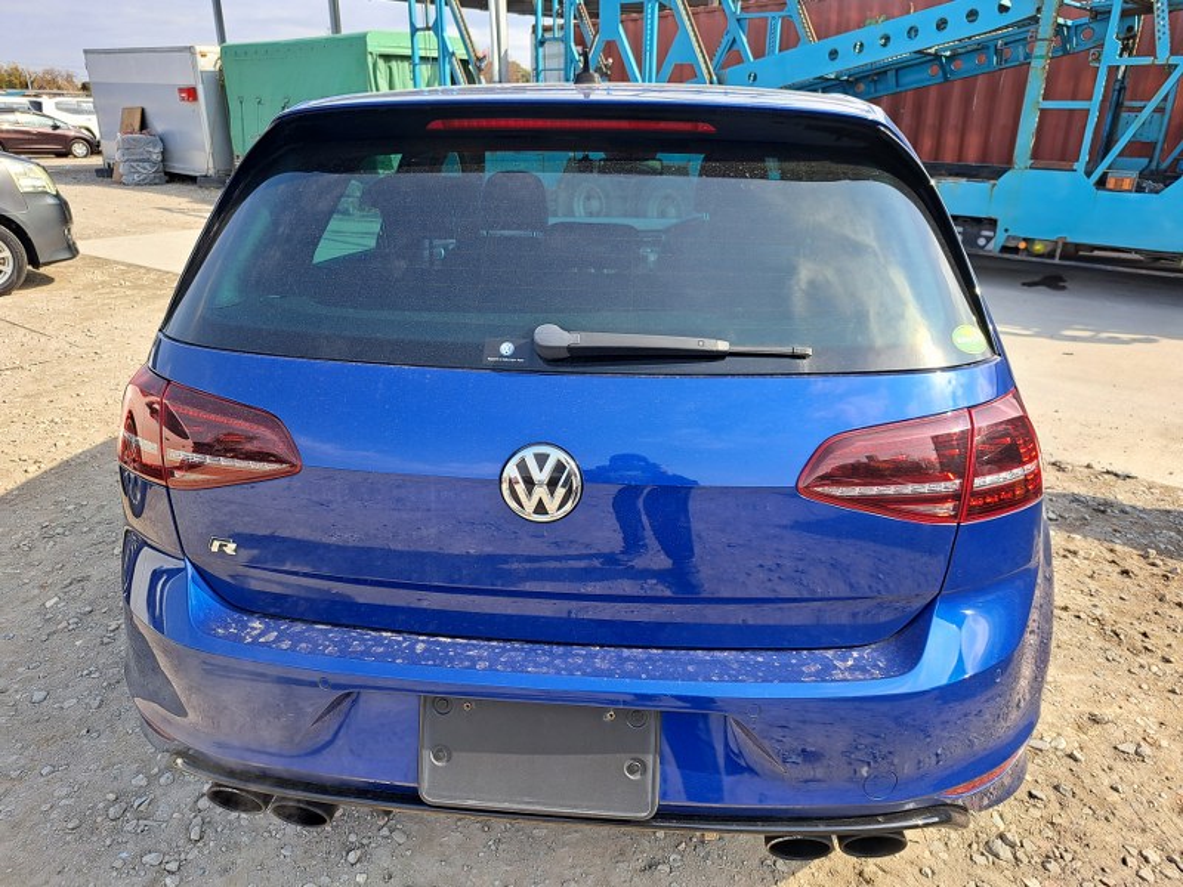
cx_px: 592
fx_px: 820
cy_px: 444
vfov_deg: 56.8
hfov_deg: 71.6
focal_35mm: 24
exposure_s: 1/407
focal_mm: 5.23
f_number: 1.8
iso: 50
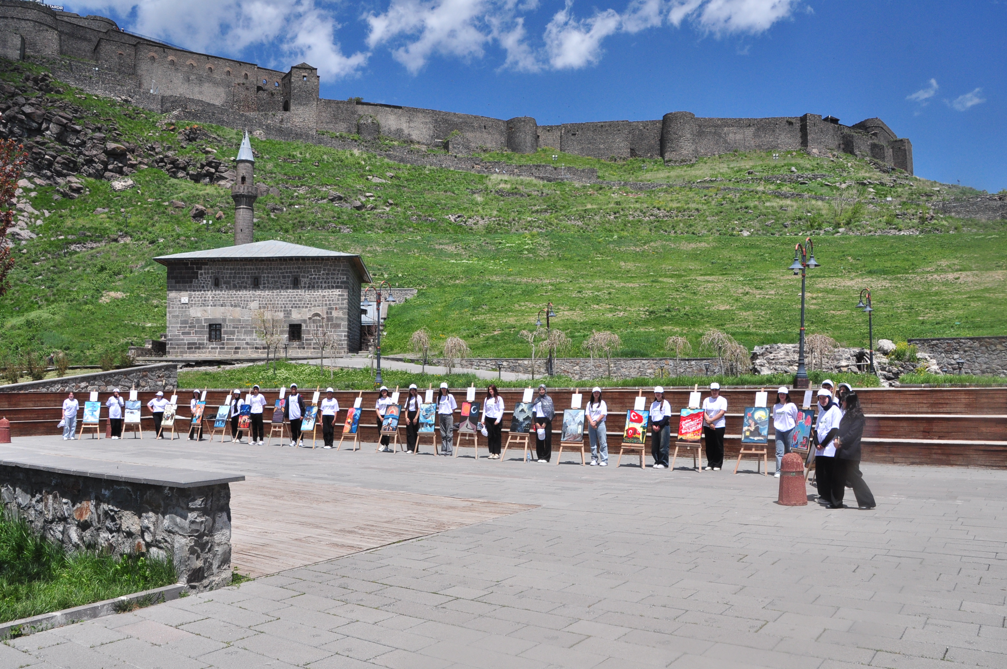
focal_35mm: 28
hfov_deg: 65.5
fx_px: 782
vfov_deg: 46.3
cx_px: 496
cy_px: 340
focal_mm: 18
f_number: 13
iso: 400
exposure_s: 1/640
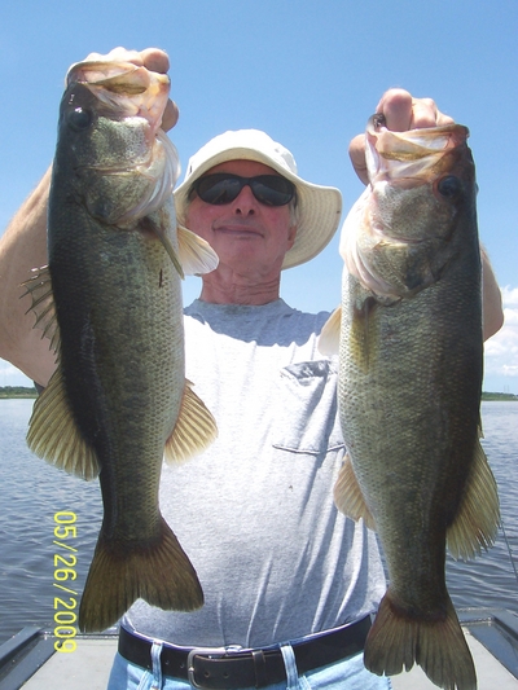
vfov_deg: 50.1
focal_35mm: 37
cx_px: 259
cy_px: 345
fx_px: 738
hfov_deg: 38.7
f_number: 5.6
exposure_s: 1/750
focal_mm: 5.6
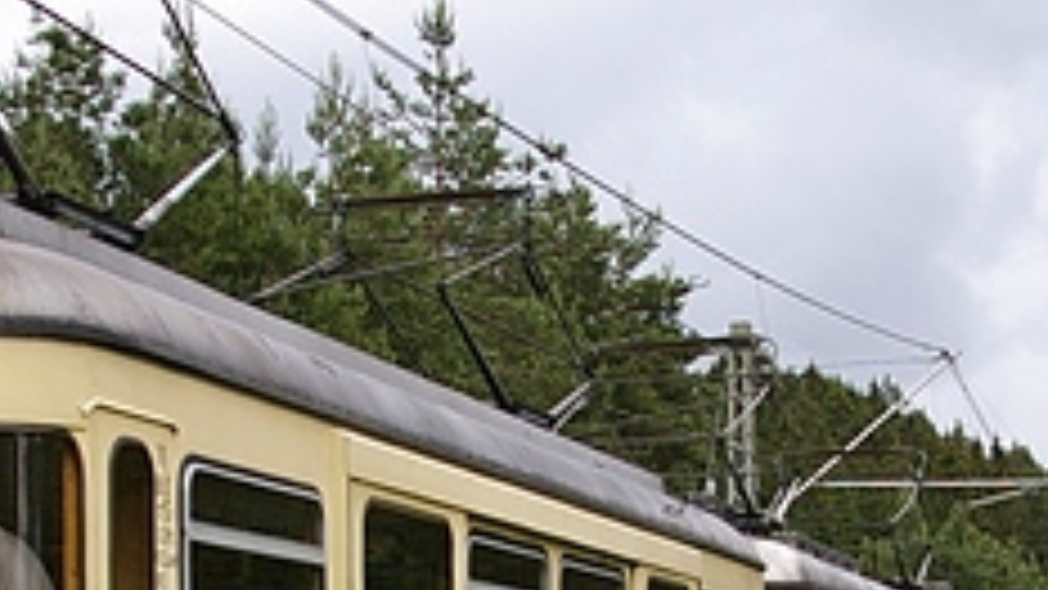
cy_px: 687
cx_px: 508
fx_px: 2551
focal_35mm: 92
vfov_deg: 12.9
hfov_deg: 23.2
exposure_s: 1/640
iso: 200
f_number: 5.6
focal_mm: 17
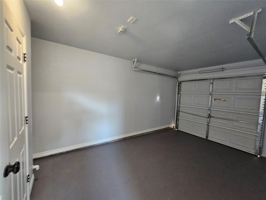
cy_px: 100
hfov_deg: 106.2
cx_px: 133
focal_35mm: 13
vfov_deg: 89.9
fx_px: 100
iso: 320
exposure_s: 1/40
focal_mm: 2.2
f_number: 2.2
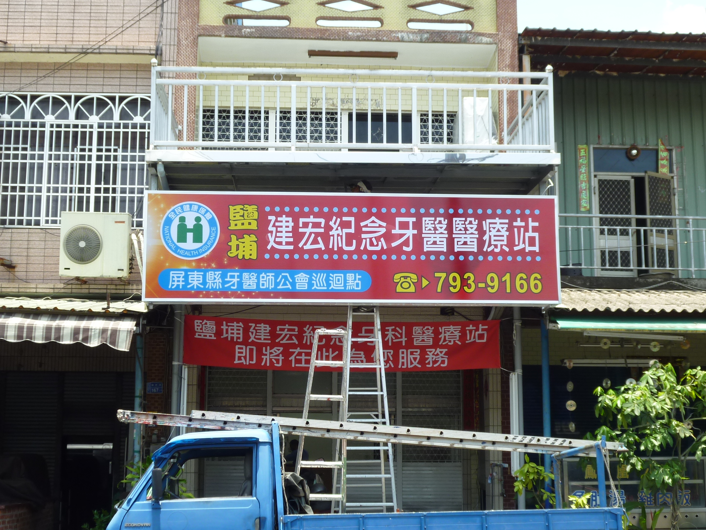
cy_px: 282
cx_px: 338
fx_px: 1060
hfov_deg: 36.8
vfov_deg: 28.0
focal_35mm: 52
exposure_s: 1/200
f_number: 3.9
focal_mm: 6.7
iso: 80
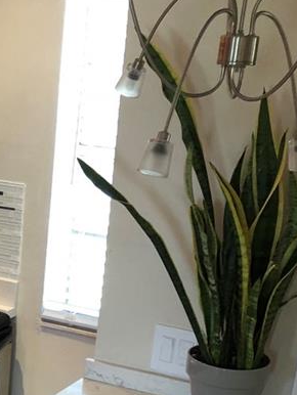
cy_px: 396
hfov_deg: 15.6
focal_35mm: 87
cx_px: -151
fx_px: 994
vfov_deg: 21.7
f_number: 1.8
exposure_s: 1/15
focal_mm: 4
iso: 50
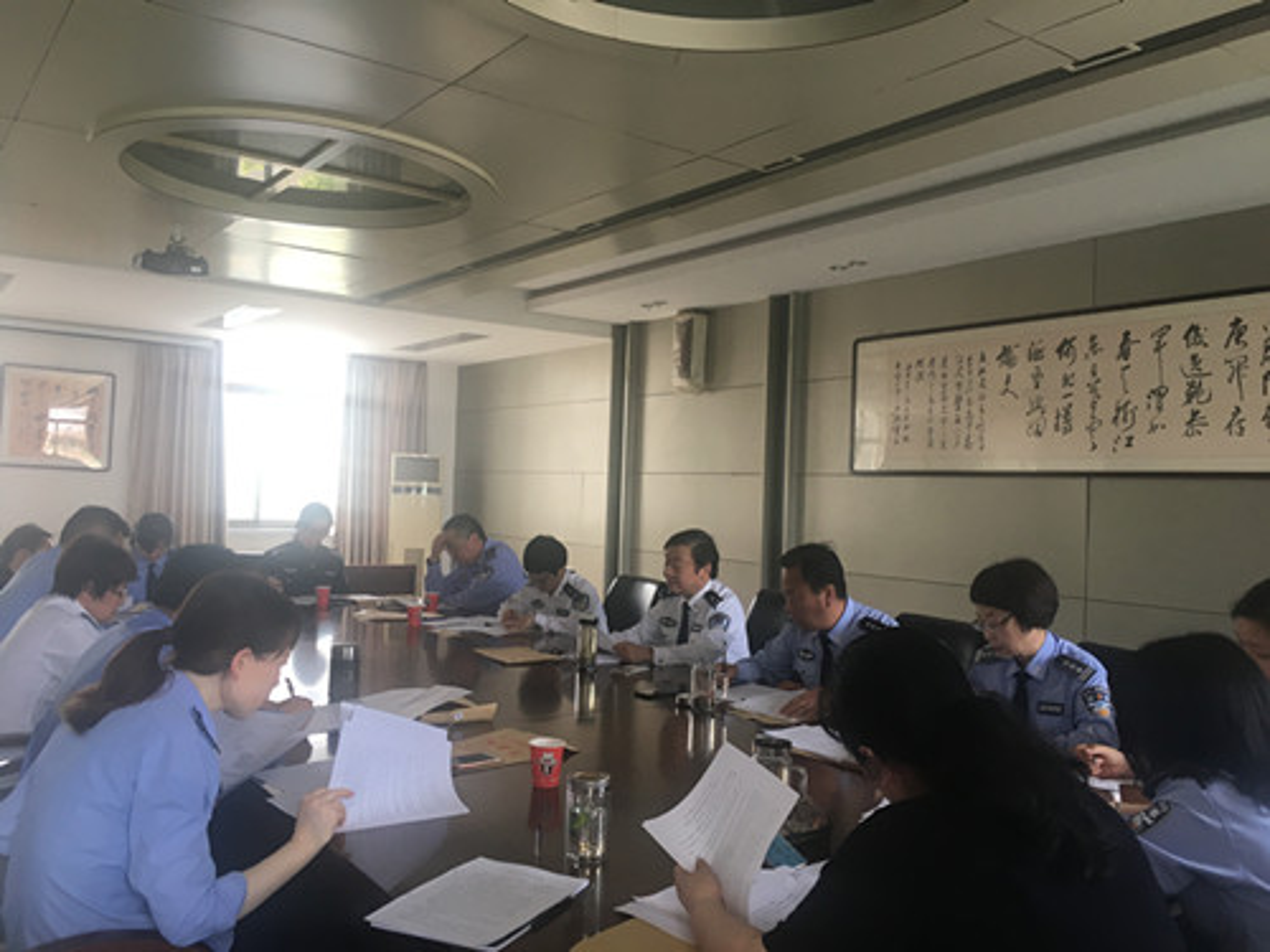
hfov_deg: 61.7
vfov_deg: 48.2
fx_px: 1064
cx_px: 635
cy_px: 476
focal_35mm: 29
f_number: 2.2
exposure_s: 1/33
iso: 32
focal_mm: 4.15
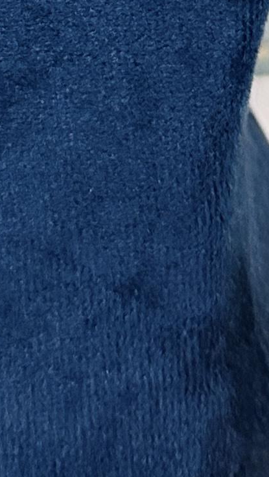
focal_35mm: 143
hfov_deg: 8.4
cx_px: -64
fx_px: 1812
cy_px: -419
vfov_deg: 13.3
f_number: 1.78
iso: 640
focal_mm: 6.86
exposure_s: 1/50
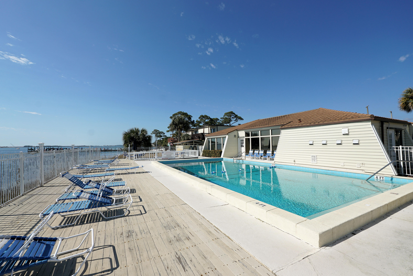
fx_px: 172
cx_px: 206
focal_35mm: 15
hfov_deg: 100.4
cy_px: 138
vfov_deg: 77.3
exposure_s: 1/500
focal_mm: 10
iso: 100
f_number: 8
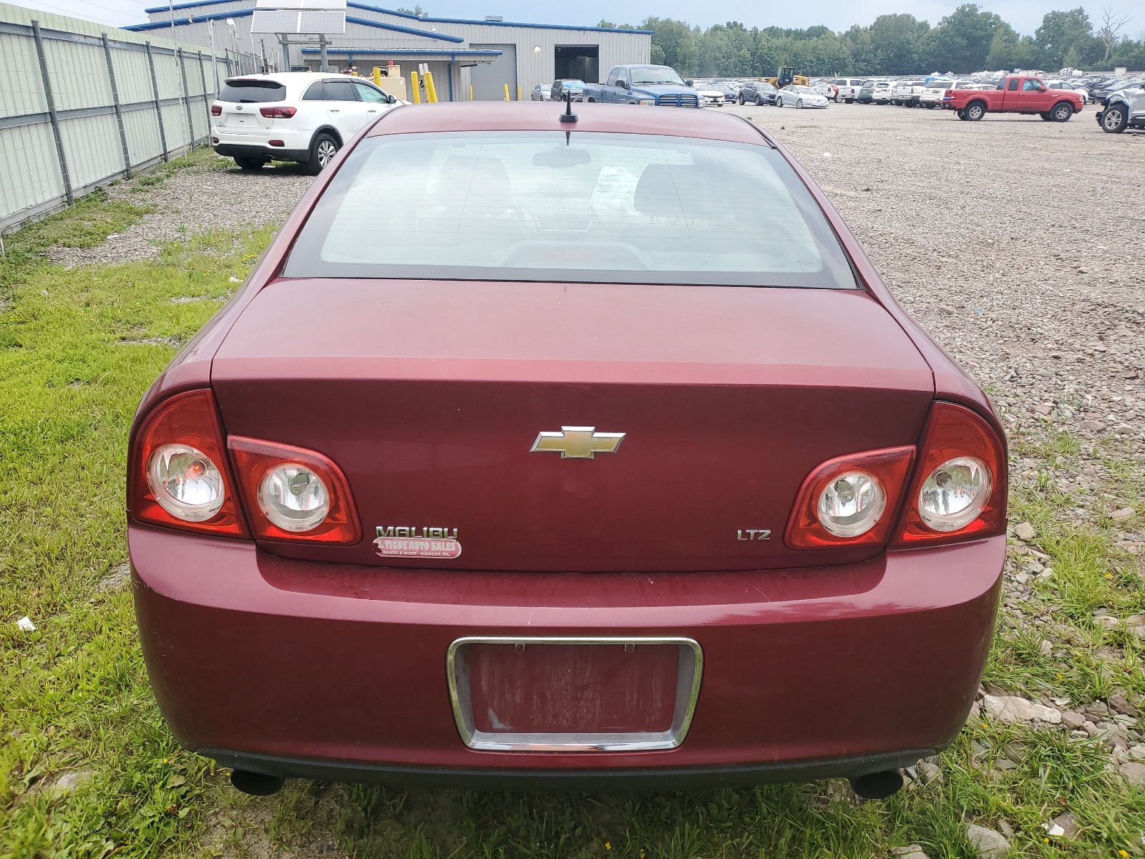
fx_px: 860
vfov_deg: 53.1
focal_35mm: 26
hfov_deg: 67.3
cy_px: 430
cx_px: 572
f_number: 1.5
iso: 50
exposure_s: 1/526
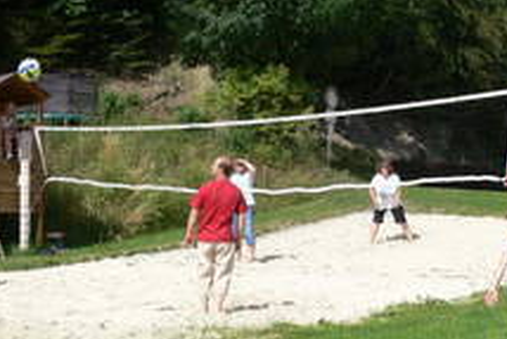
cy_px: 126
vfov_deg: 18.9
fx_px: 1015
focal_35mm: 72
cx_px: 161
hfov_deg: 27.8
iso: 100
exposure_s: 1/640
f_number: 5
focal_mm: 7.9
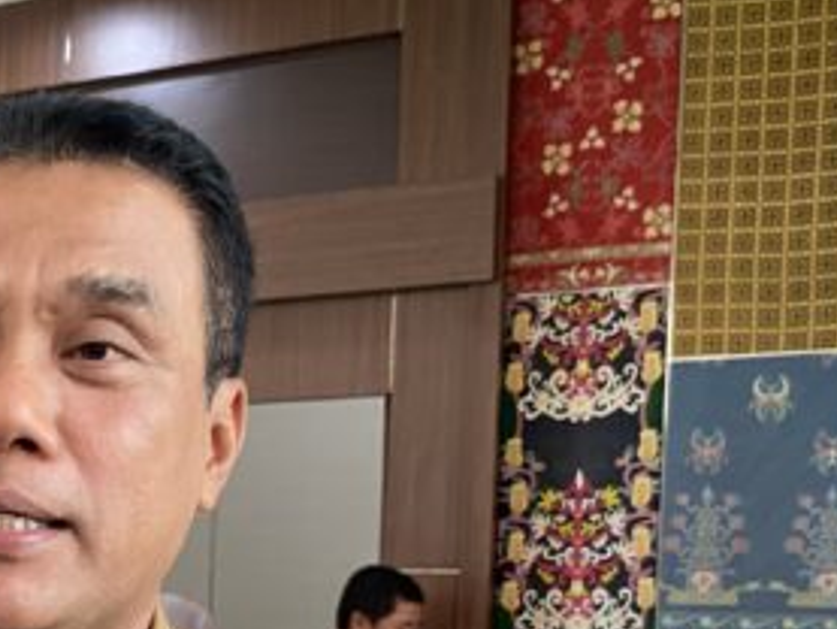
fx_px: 1742
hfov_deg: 24.3
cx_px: -184
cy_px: 747
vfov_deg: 19.3
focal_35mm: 72
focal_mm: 4.25
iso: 160
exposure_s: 1/60
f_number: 1.8
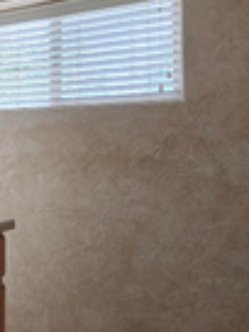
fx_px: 441
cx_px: -151
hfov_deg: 23.3
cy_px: 142
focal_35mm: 46
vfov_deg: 41.1
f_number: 2.2
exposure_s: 1/60
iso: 200
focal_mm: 2.2
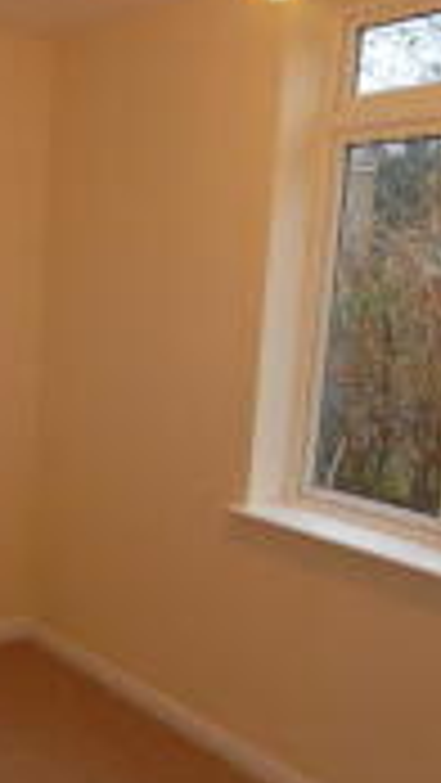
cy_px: 430
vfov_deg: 47.3
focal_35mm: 43
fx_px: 893
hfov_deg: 26.3
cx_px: 4
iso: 800
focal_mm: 10
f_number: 3.5
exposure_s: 1/200
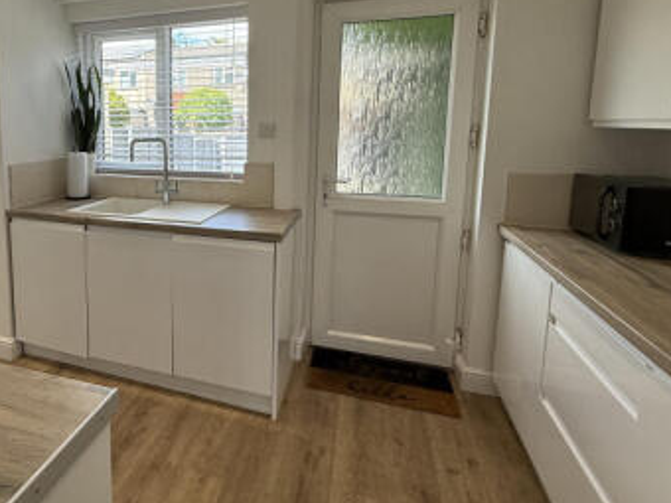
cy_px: 182
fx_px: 465
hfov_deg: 68.3
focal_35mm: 24
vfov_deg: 56.0
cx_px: 192
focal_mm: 2.22
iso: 64
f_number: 2.2
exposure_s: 1/176
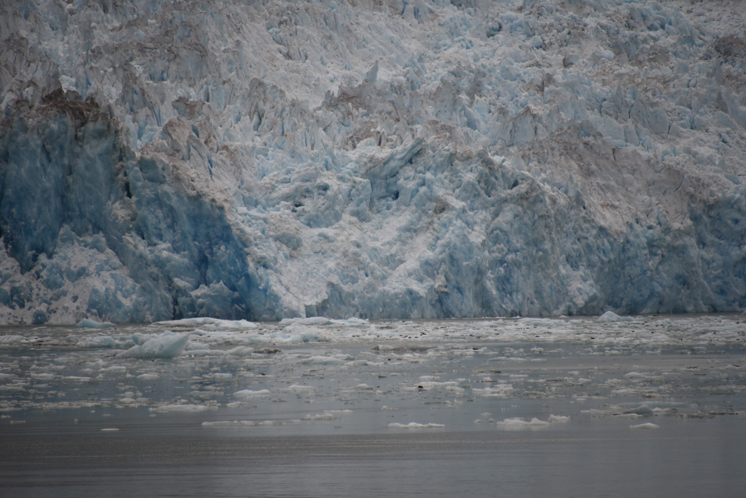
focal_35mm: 301
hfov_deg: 6.8
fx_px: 6238
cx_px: 372
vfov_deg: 4.6
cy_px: 249
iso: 720
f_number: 5.6
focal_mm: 300
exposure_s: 1/640
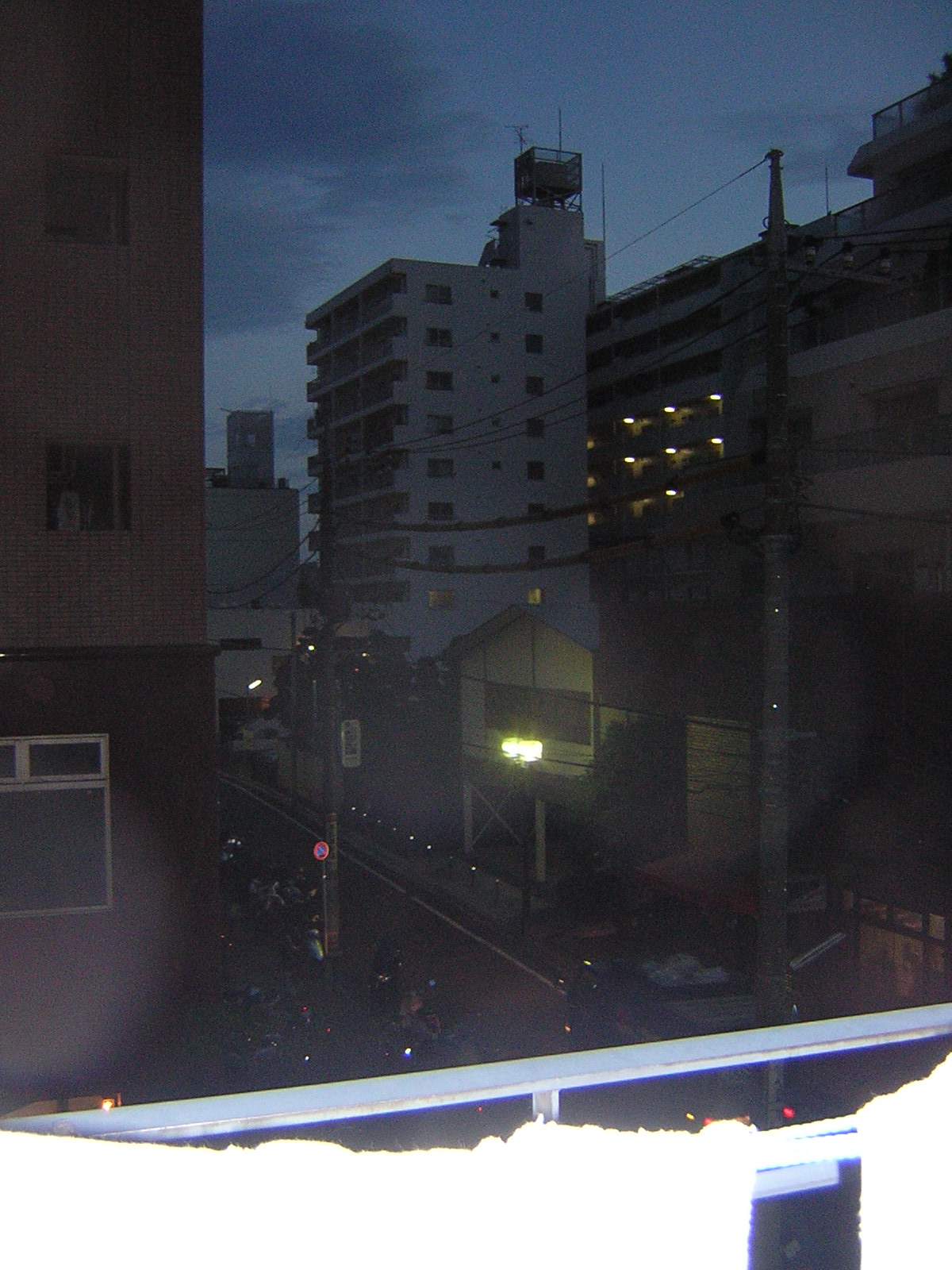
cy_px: 635
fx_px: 1320
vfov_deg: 51.4
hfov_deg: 39.7
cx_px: 476
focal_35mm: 36
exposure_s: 1/60.1
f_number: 2.6
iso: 400
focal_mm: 4.7
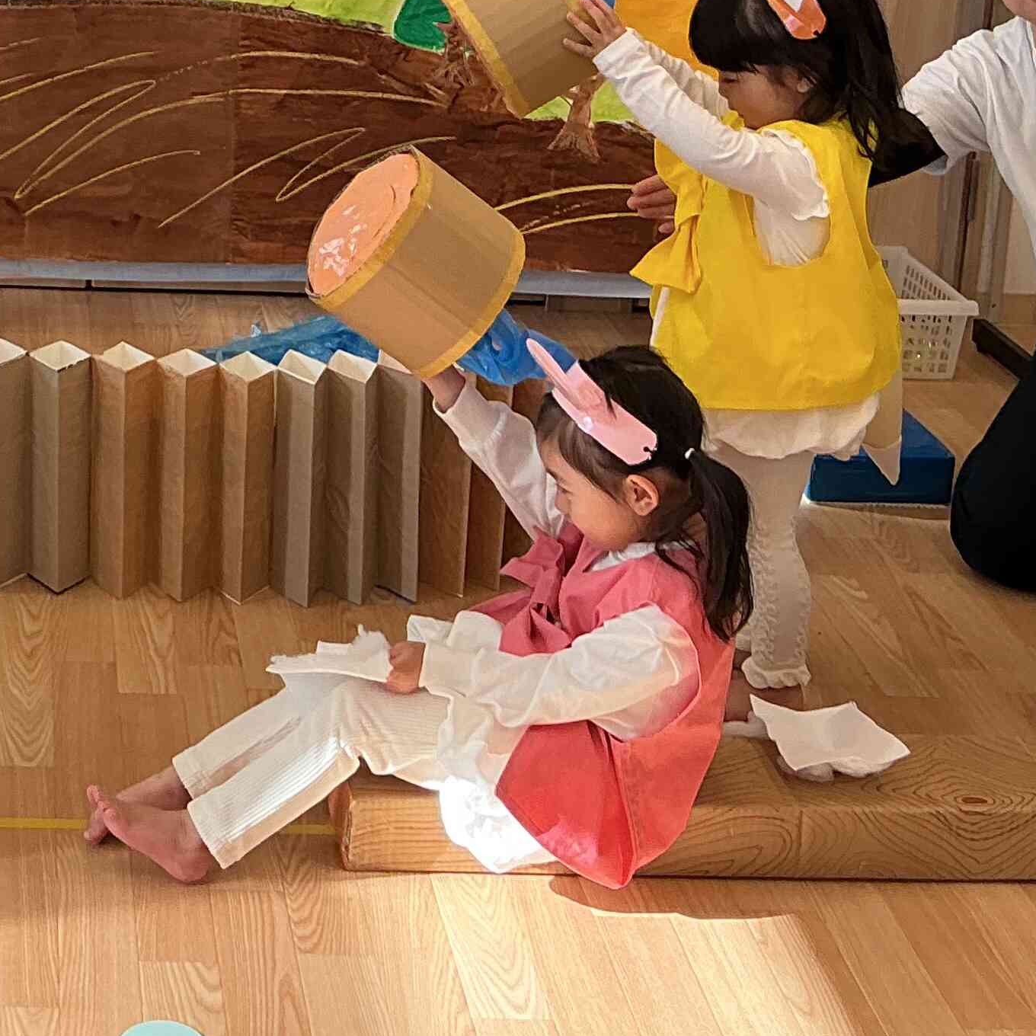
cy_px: 70
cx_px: 79
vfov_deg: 22.1
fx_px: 2573
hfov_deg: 22.2
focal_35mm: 76
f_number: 1.8
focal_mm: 3
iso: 25
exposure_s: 1/156
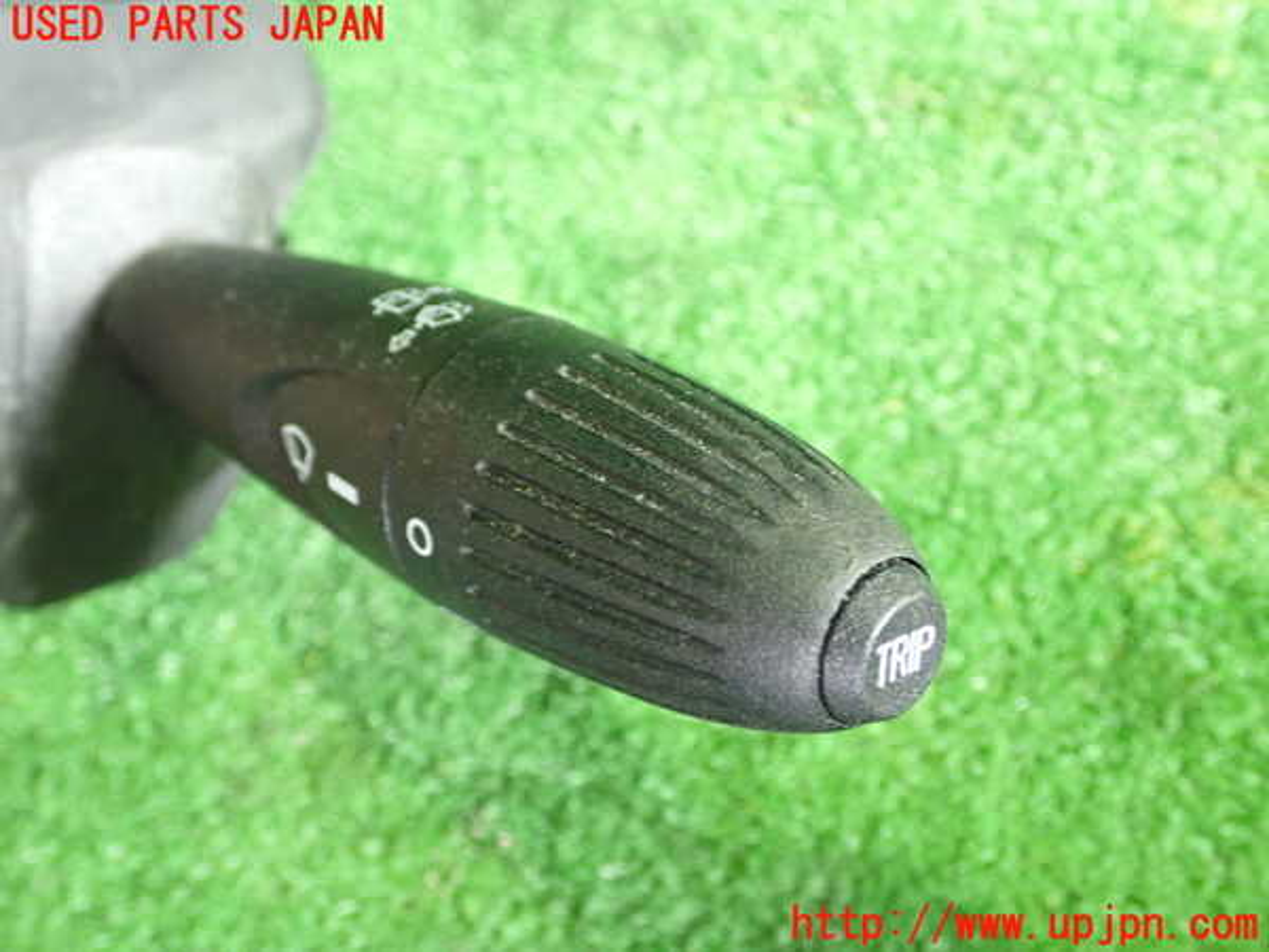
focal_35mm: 38
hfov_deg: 49.0
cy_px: 476
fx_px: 1393
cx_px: 634
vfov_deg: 37.7
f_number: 2.7
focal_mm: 6.83
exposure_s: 1/40
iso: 800
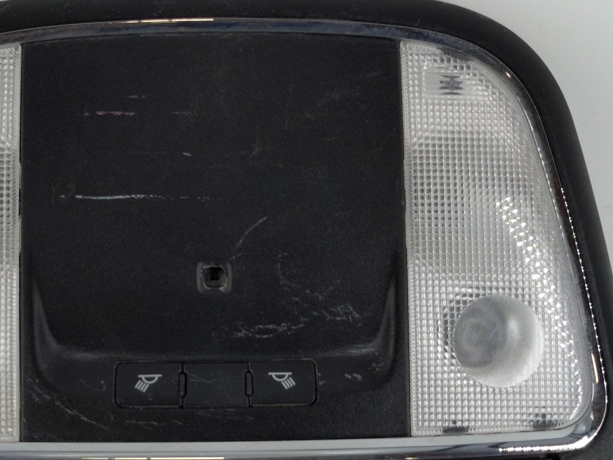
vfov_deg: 26.0
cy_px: 376
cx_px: 223
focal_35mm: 55
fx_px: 974
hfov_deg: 34.7
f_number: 1.73
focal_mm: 4.38
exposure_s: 1/123
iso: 55
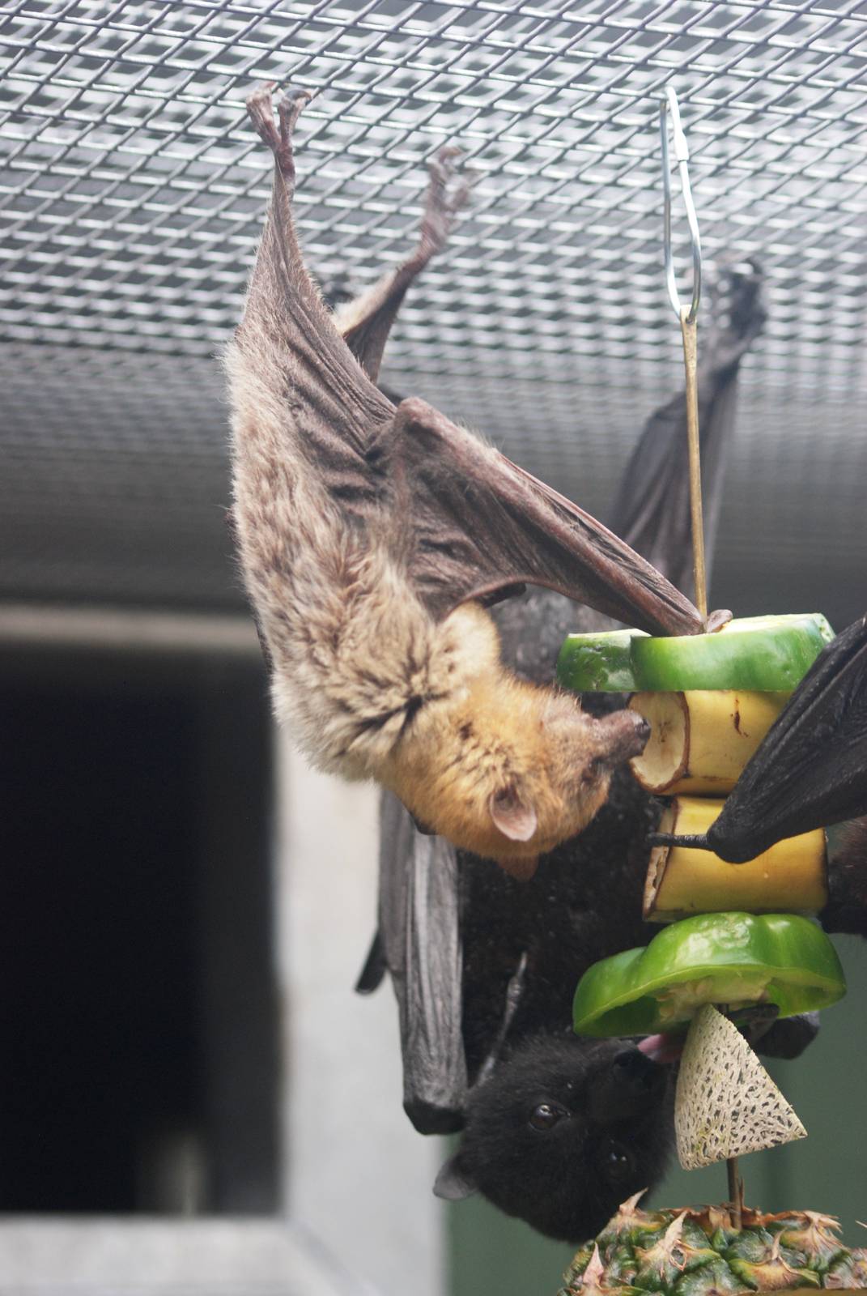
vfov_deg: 19.4
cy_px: 648
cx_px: 434
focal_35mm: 105
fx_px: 3782
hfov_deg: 13.1
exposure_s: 1/200
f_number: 4
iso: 400
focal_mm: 70
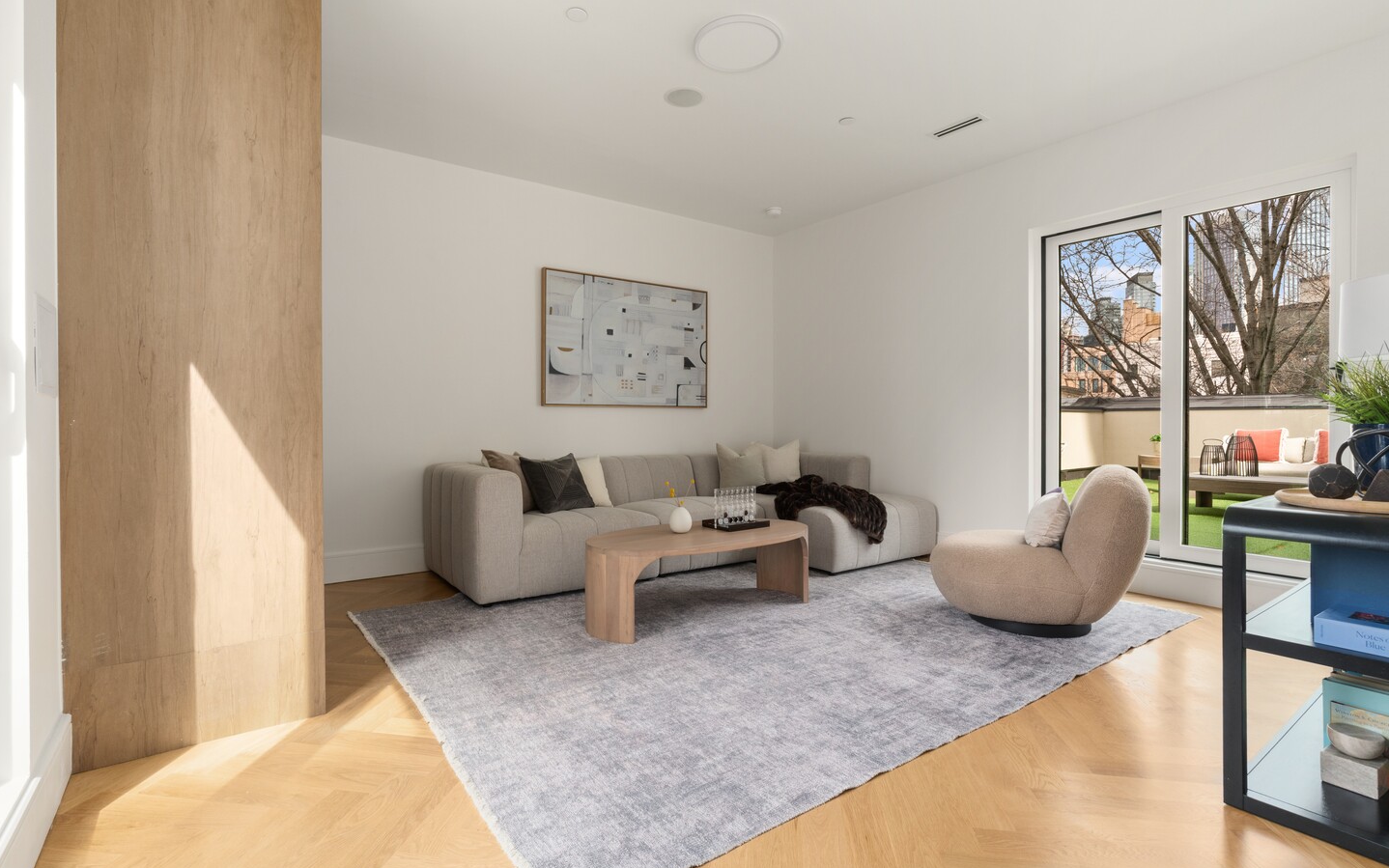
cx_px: 668
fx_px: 644
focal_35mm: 17
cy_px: 405
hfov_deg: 94.3
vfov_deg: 67.9
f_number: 11
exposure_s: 1/125
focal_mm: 16
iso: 400
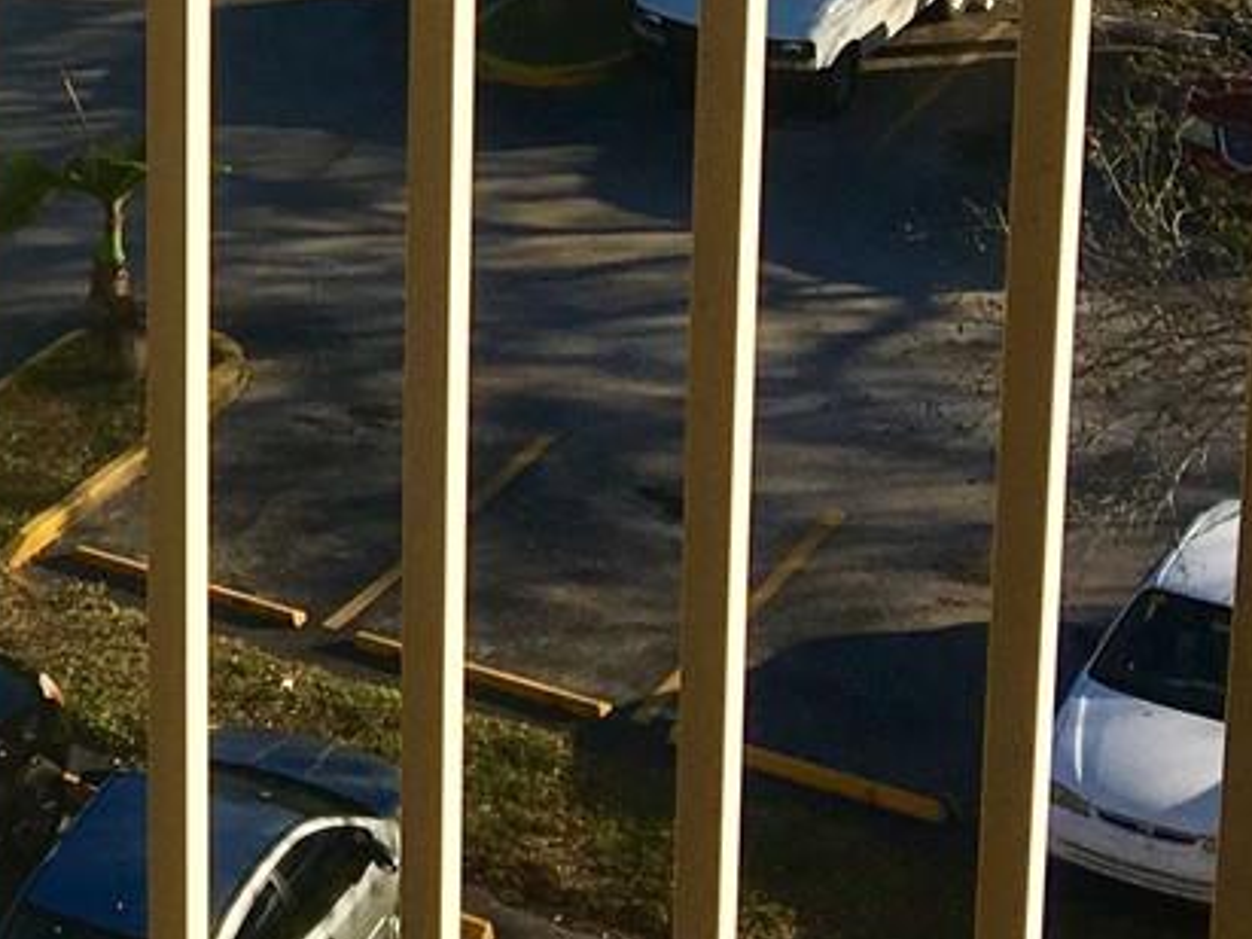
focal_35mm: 113
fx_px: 4086
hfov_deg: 16.5
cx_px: -378
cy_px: -329
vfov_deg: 12.6
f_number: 2.2
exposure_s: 1/1832
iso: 25
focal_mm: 4.15
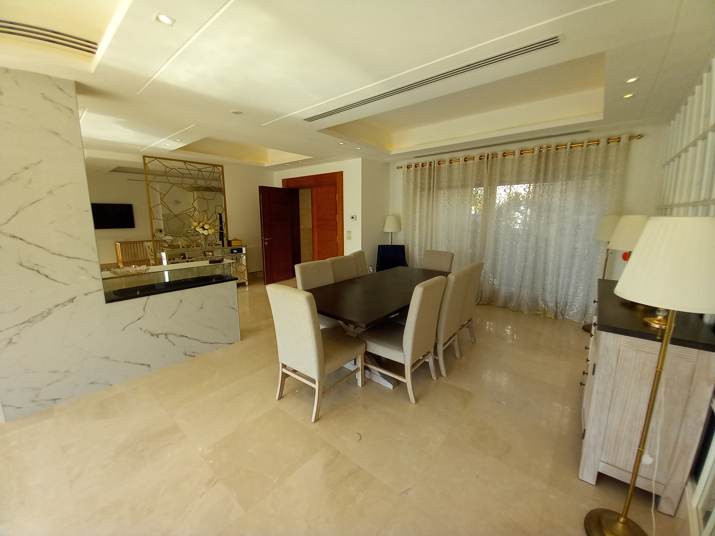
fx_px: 269
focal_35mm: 13
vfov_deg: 89.9
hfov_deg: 106.2
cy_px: 268
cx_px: 358
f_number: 2.2
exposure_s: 1/137
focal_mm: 1.13
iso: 40
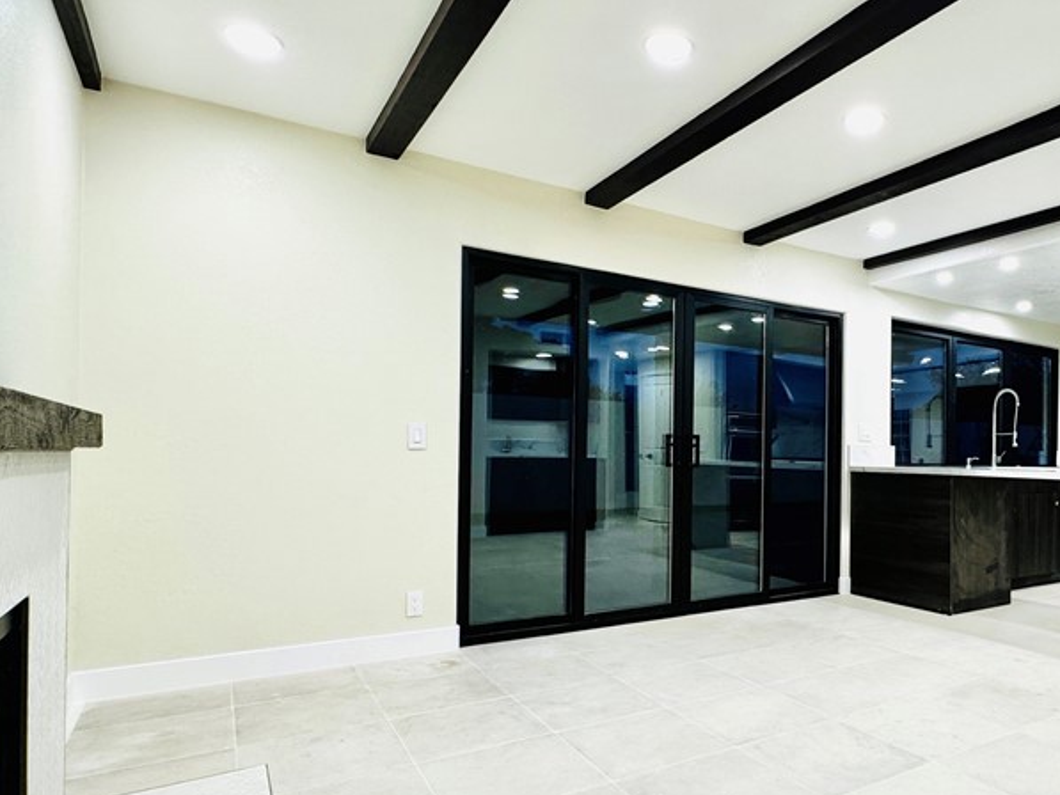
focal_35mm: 24
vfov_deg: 56.6
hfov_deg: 68.8
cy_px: 451
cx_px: 739
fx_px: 735
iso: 200
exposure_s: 1/120
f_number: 2.2
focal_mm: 2.22
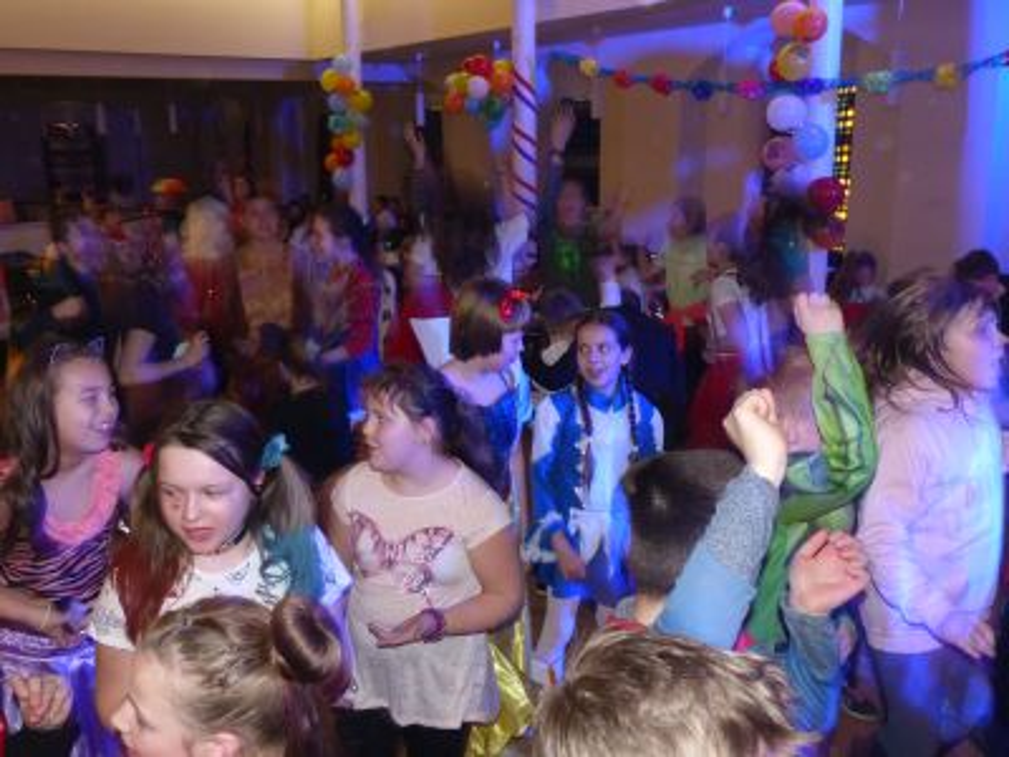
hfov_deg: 60.0
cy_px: 378
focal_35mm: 30
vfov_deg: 46.8
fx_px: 874
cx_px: 504
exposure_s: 1/8
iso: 400
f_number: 2.8
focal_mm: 5.5
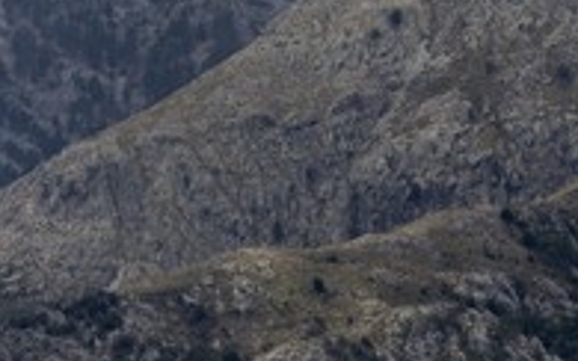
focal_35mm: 407
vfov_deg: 3.2
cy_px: -33
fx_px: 6413
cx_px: 563
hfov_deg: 5.2
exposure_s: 1/250
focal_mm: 185
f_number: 13
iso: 200
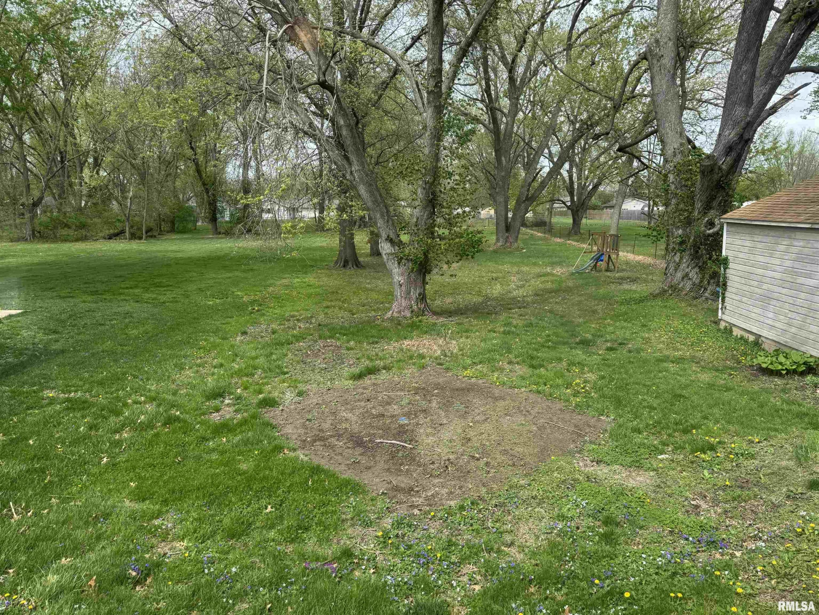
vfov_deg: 56.8
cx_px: 410
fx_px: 568
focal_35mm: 24
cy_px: 308
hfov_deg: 71.6
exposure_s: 1/1560
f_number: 1.78
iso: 80
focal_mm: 6.76
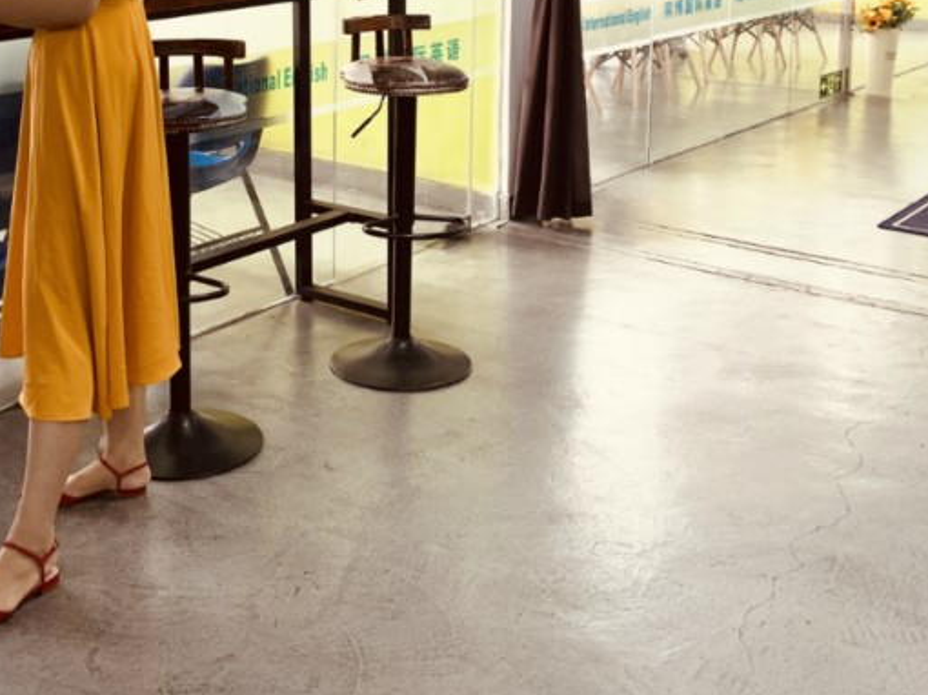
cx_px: 340
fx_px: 1367
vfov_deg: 27.3
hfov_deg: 37.3
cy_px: 44
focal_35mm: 51
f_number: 1.8
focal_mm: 4.25
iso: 160
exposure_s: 1/60
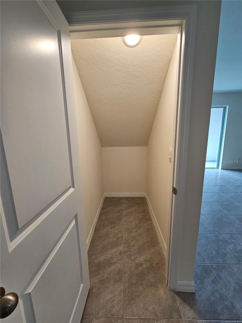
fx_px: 121
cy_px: 162
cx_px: 121
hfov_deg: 89.9
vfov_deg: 106.2
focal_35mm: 13
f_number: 2.2
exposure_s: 1/60
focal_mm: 2.2
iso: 125
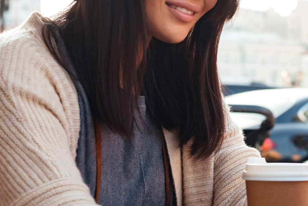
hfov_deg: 19.8
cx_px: 286
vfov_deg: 13.6
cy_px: 88
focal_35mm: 101
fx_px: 865
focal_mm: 44
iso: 320
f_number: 4
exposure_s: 1/320
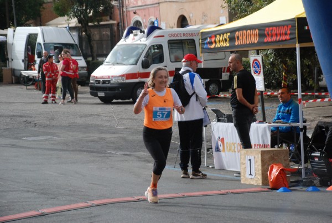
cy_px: 112
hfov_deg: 17.0
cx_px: 166
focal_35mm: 120
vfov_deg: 11.5
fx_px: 1109
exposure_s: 1/1600
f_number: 5.6
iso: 1000
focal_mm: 80
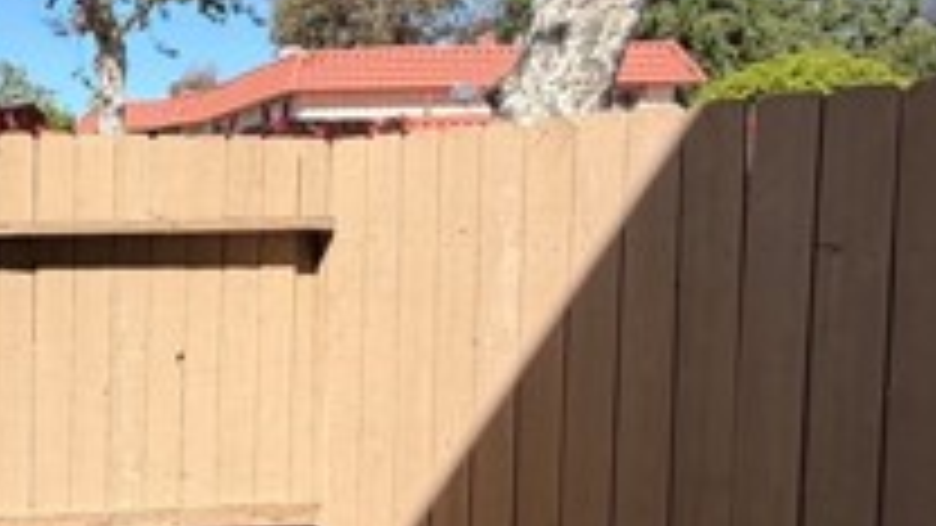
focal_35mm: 47
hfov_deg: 31.8
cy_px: 288
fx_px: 1166
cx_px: -320
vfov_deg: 25.4
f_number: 2.2
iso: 32
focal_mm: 2.22
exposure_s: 1/770
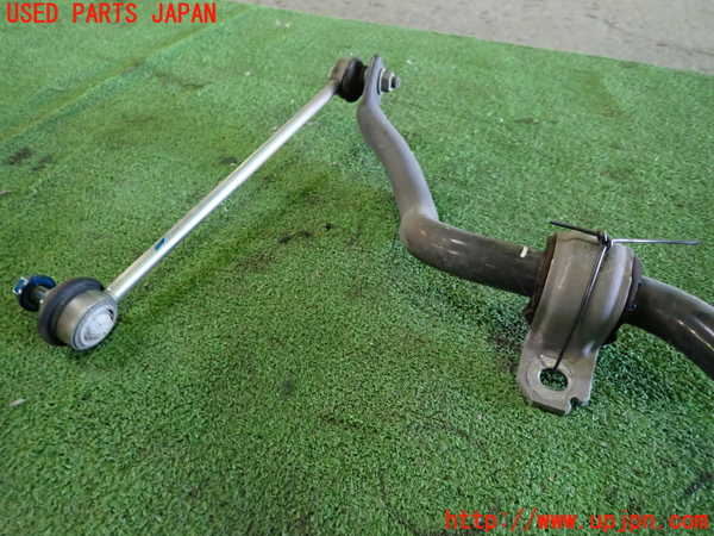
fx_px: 516
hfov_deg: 69.4
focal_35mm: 25
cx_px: 357
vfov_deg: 54.9
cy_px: 268
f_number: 2
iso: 400
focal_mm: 4.5
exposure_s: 1/30
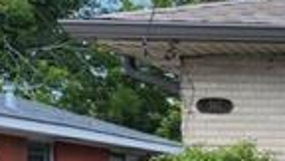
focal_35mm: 111
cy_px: 211
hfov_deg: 14.9
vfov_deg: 10.7
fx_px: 839
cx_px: 606
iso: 12
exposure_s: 1/734
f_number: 1.8
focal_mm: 6.4
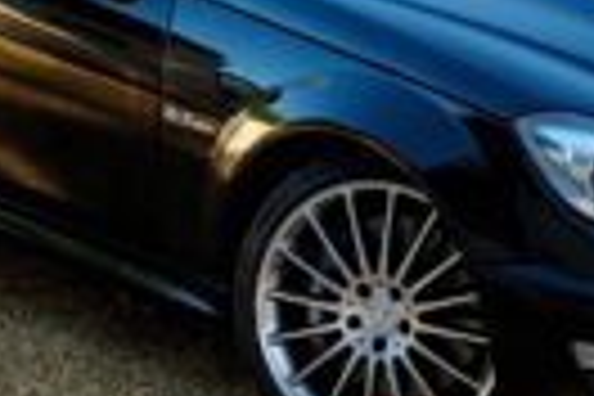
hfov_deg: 19.2
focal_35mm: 106
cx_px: 400
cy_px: -22
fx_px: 1749
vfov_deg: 12.7
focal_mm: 20.6
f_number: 7.1
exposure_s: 1/140
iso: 400
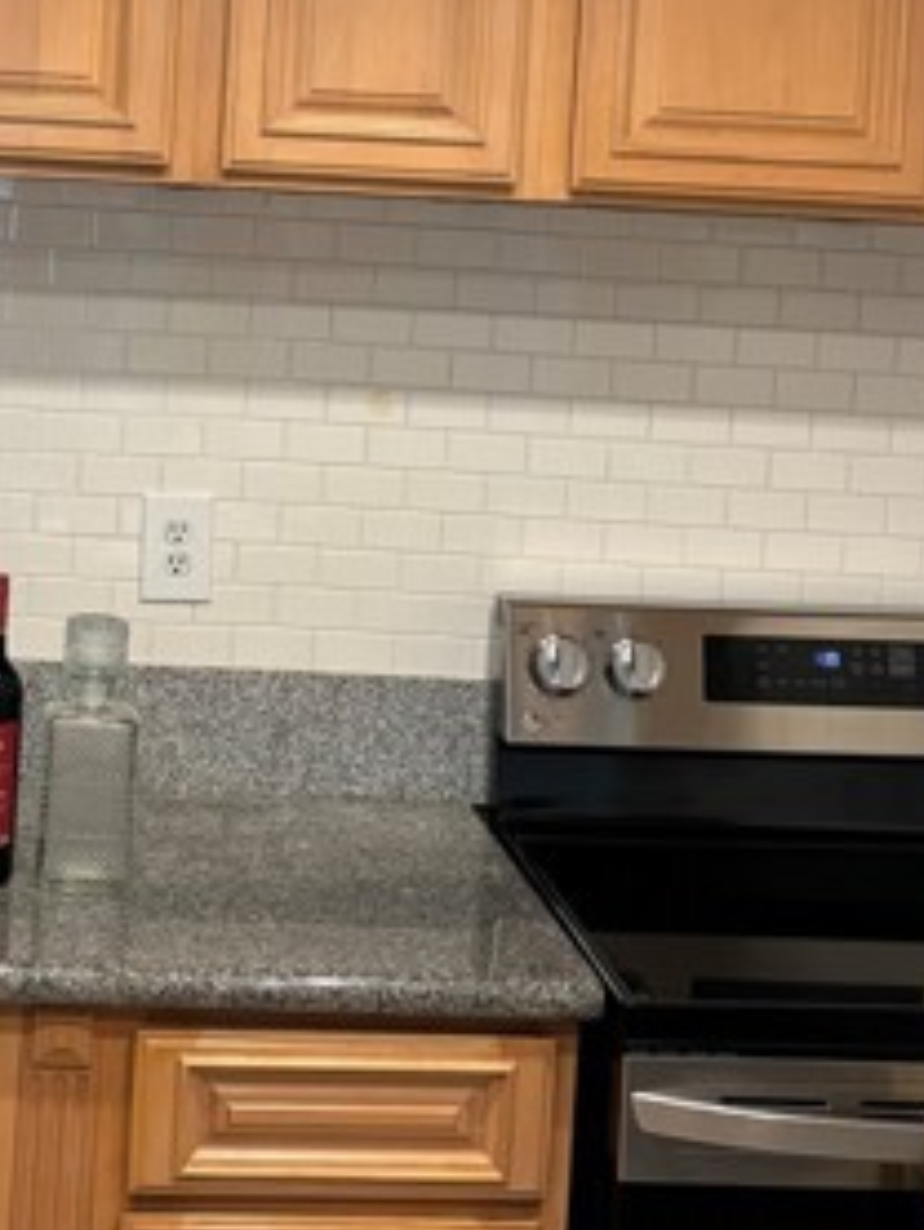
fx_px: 2134
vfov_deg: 31.4
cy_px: 249
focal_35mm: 60
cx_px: 204
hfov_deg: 24.1
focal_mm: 5.96
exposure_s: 1/60
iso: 160
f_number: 1.6
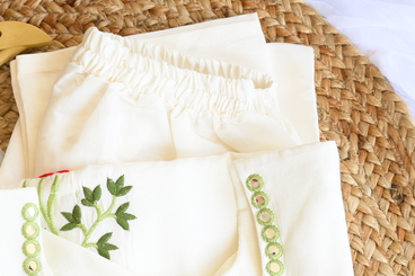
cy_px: 336
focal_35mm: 142
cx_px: 52
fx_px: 1636
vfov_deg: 9.5
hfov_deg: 14.3
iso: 250
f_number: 4
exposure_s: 1/200
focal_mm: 58
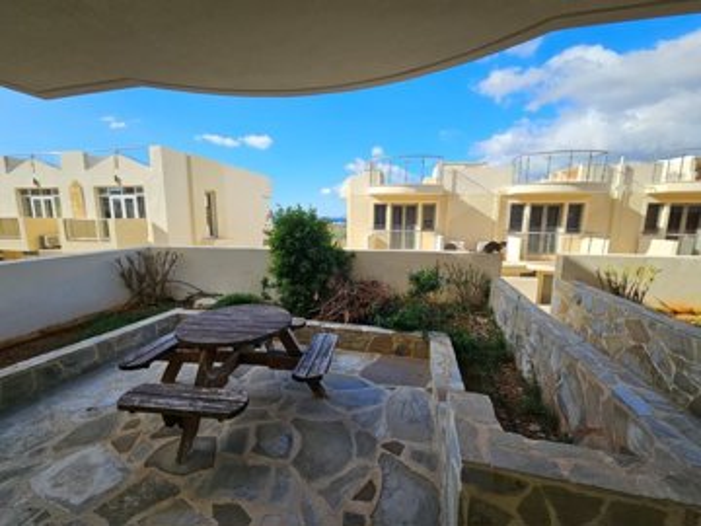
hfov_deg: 106.2
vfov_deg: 89.9
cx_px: 350
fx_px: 263
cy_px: 263
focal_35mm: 13
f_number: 2.2
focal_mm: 2.2
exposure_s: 1/1453
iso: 50
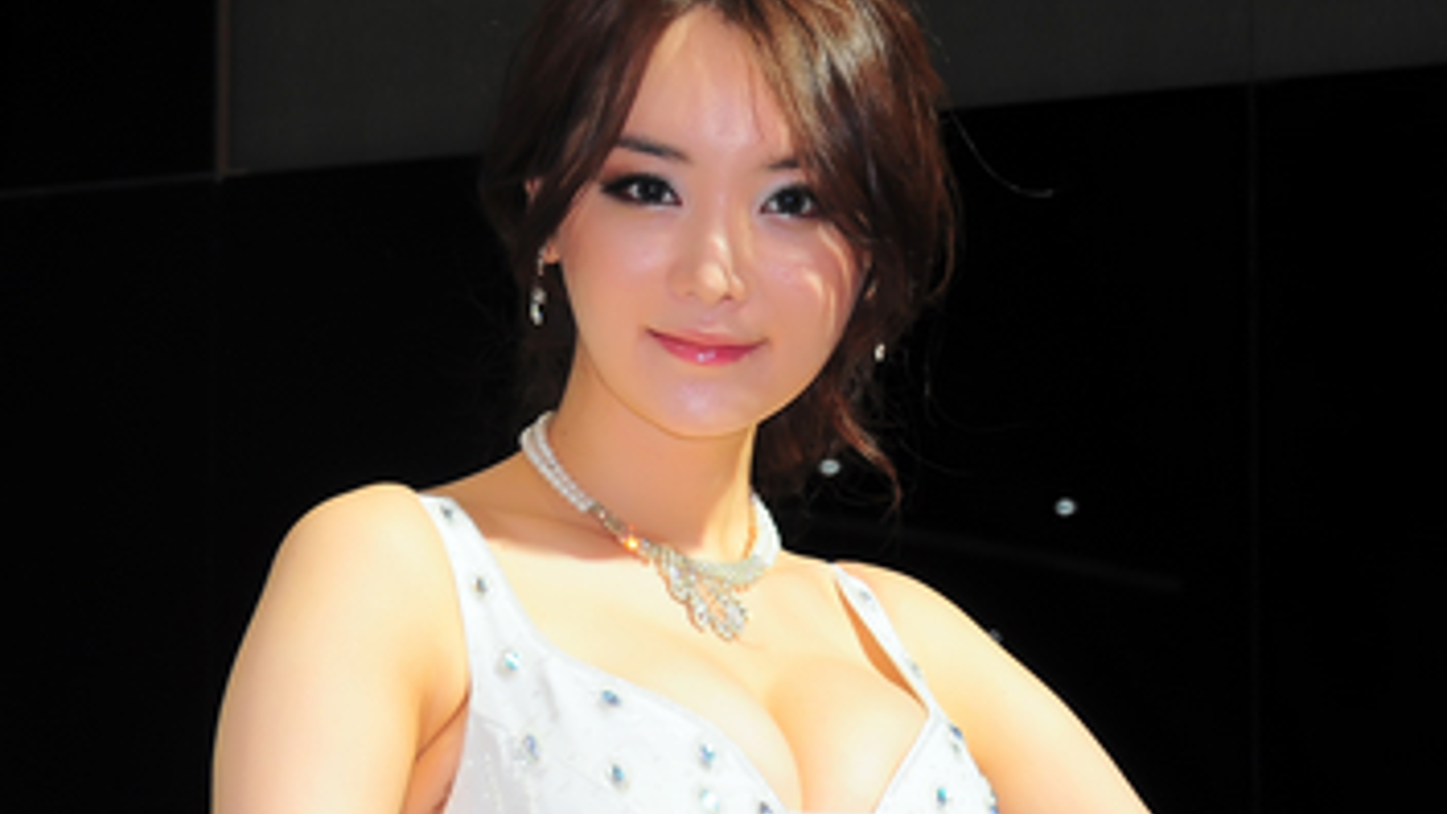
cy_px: 518
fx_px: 7064
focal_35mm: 184
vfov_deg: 6.6
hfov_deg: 11.7
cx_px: 522
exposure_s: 1/160
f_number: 5.3
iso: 200
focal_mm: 55
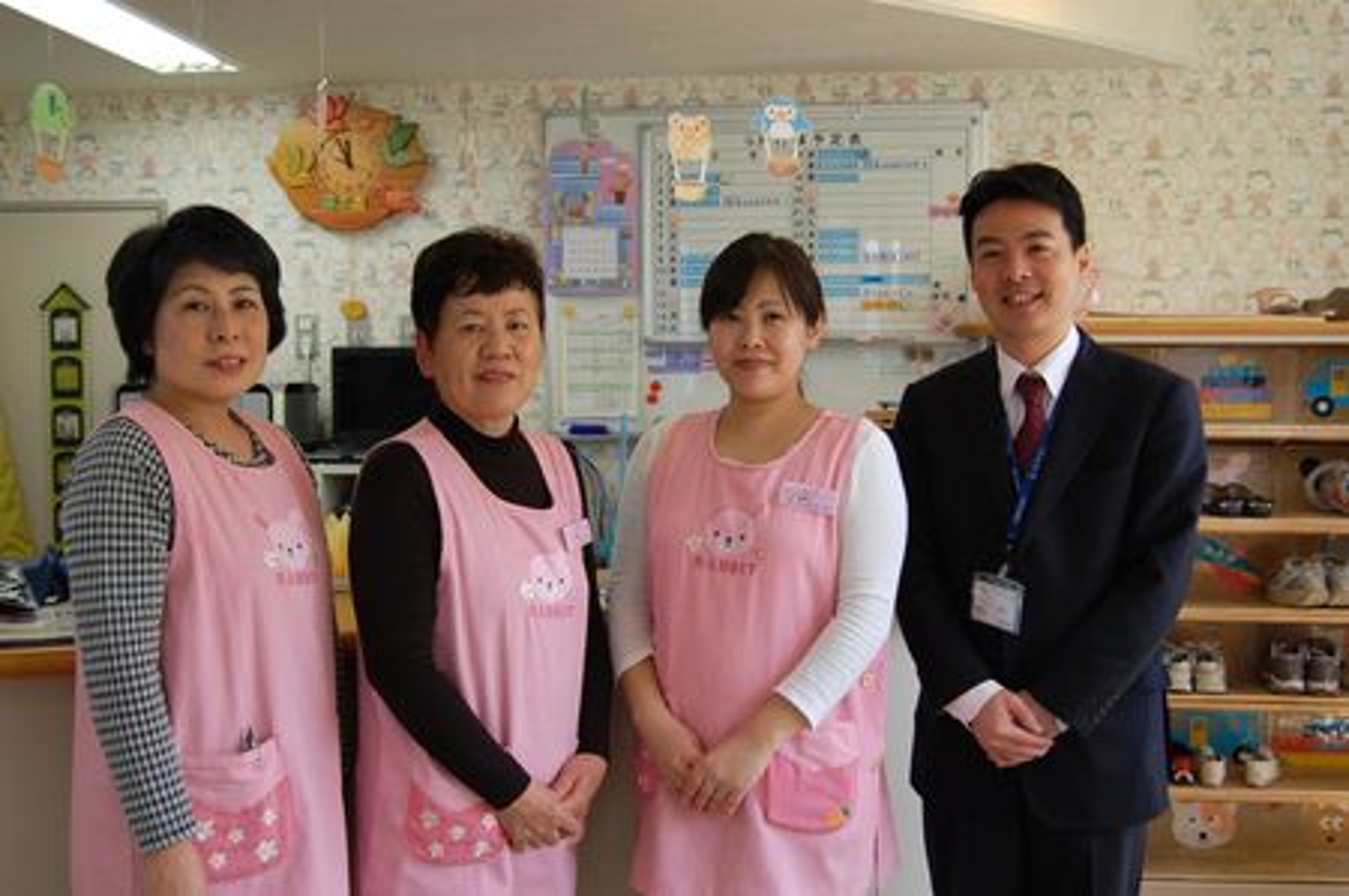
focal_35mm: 42
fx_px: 1572
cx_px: 674
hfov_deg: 46.4
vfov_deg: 31.8
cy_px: 448
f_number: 5
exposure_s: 1/100
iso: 400
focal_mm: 28
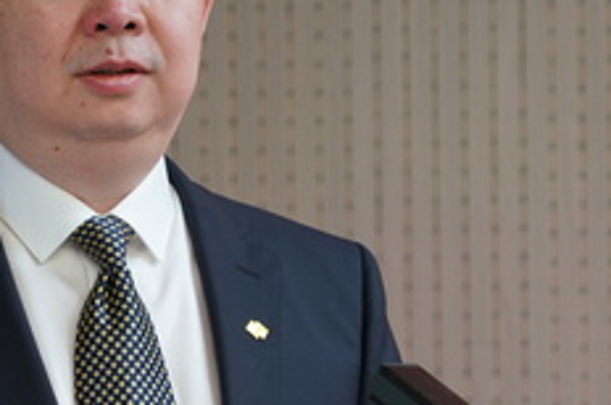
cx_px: 146
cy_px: 166
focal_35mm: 294
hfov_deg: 7.0
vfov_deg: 4.7
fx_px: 4983
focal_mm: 124
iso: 1600
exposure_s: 1/160
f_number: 6.3
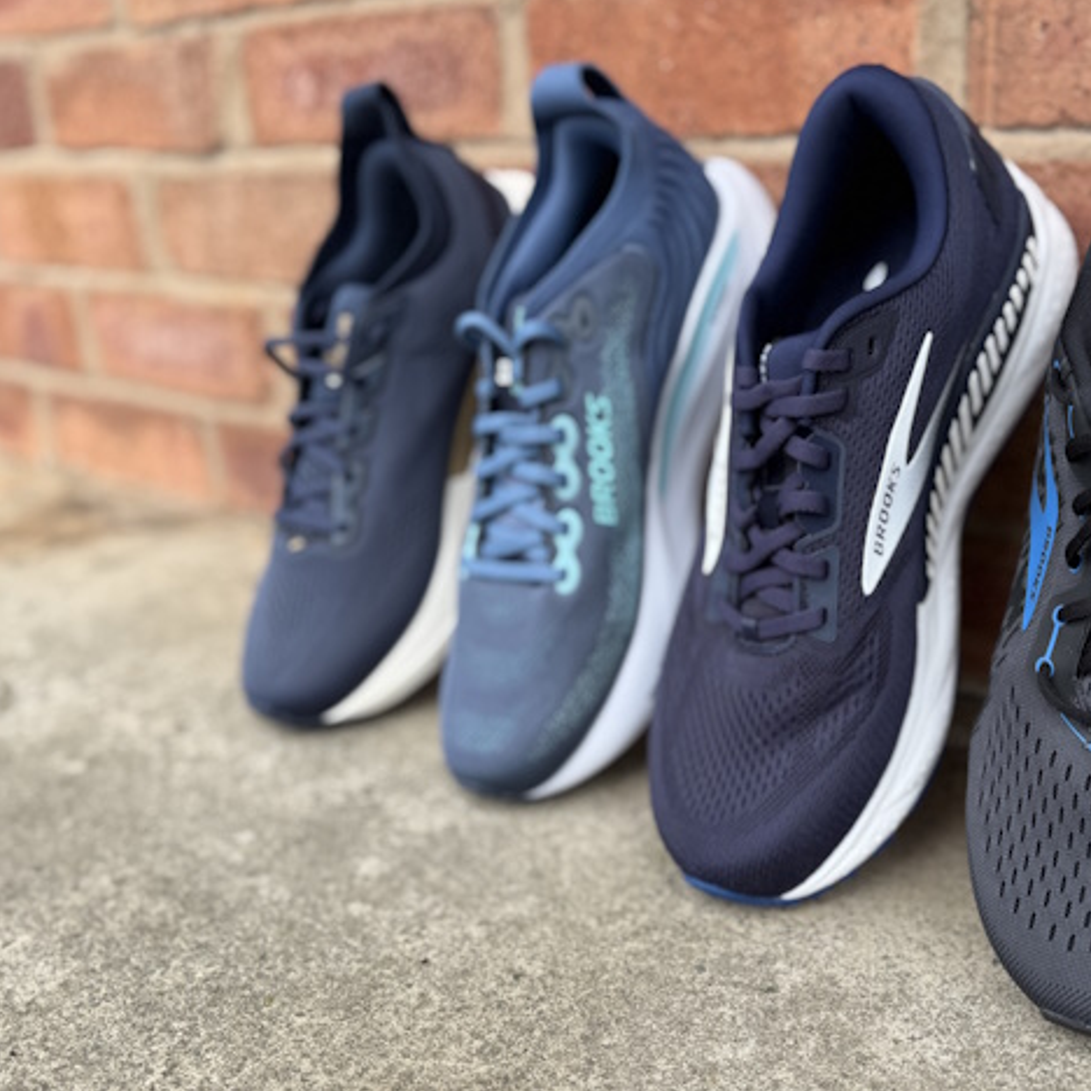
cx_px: 683
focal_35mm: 34
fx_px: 1212
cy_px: 586
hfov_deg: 48.0
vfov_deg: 48.4
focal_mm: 6.76
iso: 80
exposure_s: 1/121
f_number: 1.78
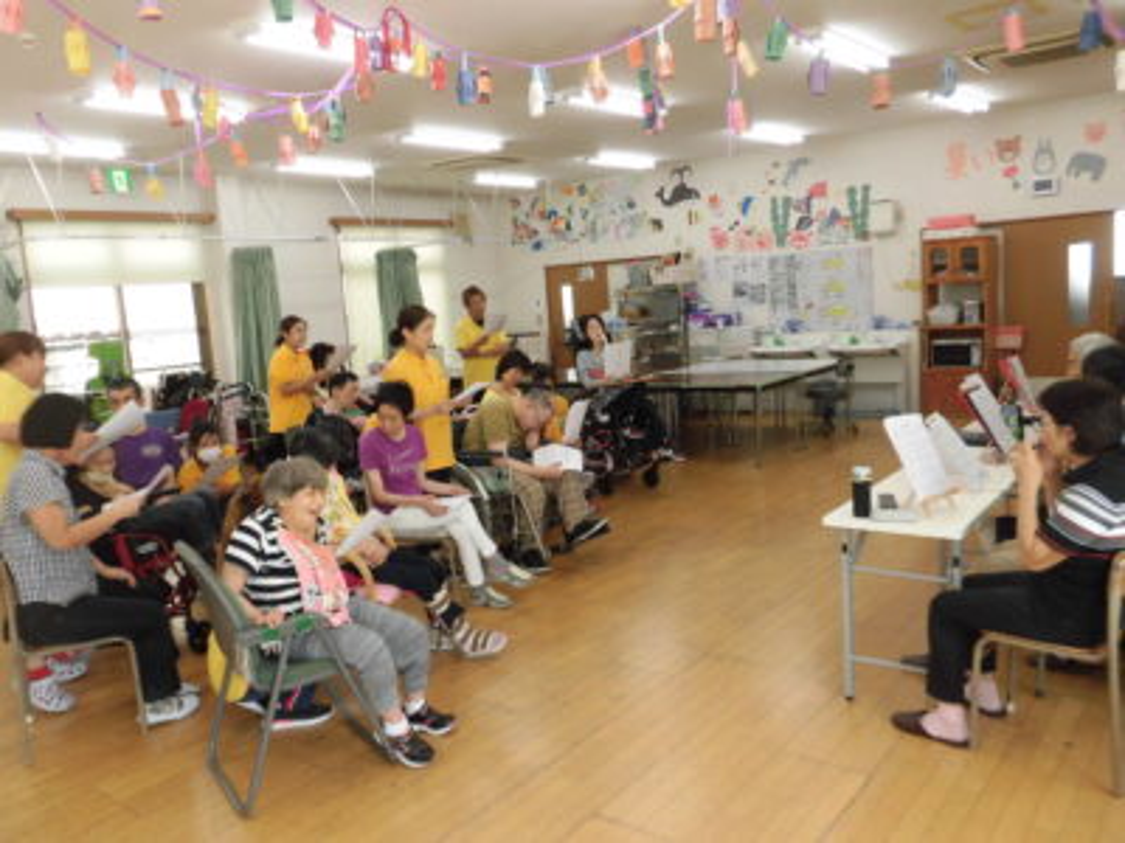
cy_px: 422
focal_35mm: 28
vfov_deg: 49.7
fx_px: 910
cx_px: 562
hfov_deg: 63.4
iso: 200
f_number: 3.3
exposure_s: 1/60
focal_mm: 4.98
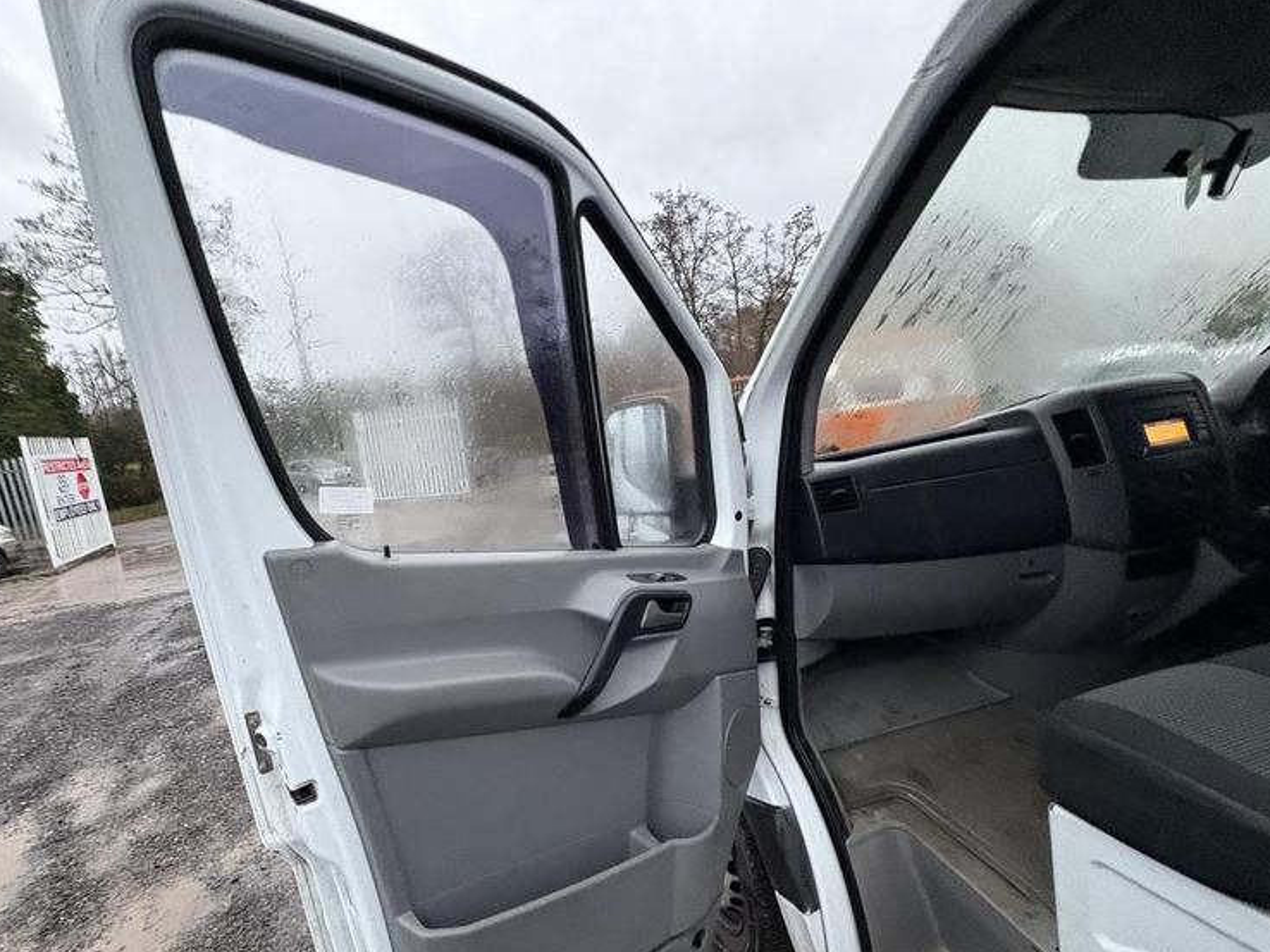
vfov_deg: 73.9
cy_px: 572
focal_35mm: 17
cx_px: 539
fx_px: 623
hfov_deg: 90.4
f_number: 2.2
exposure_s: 1/60
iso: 640
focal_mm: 2.22
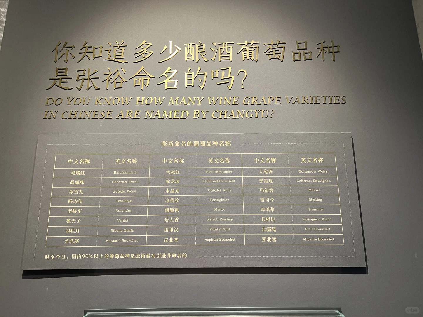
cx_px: 212
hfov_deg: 67.3
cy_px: 158
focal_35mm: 26
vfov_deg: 53.1
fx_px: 318
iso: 320
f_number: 1.5
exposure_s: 1/58
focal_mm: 5.7
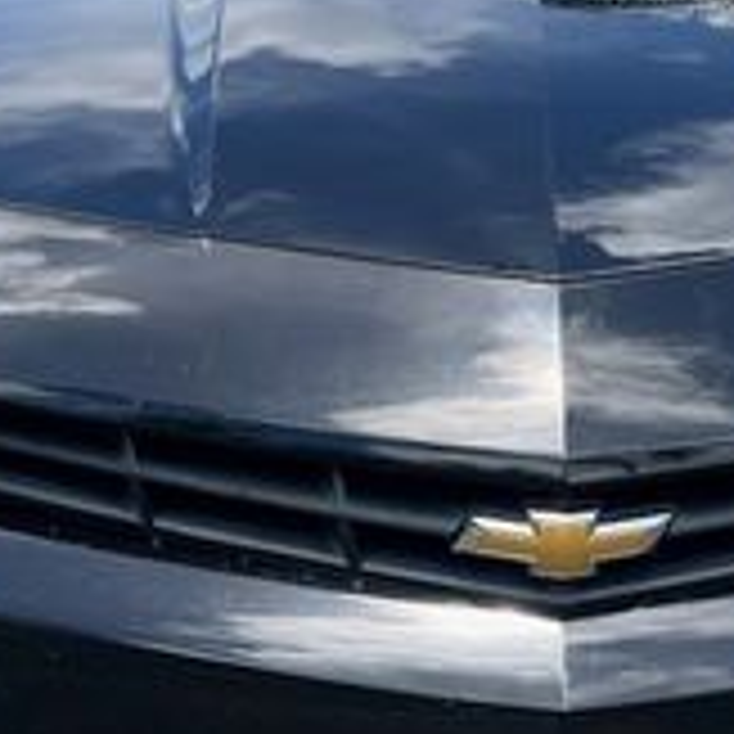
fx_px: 2159
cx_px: 513
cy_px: 257
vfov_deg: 19.2
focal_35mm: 90
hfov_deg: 19.2
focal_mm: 5.7
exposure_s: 1/1449
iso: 50
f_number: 1.5
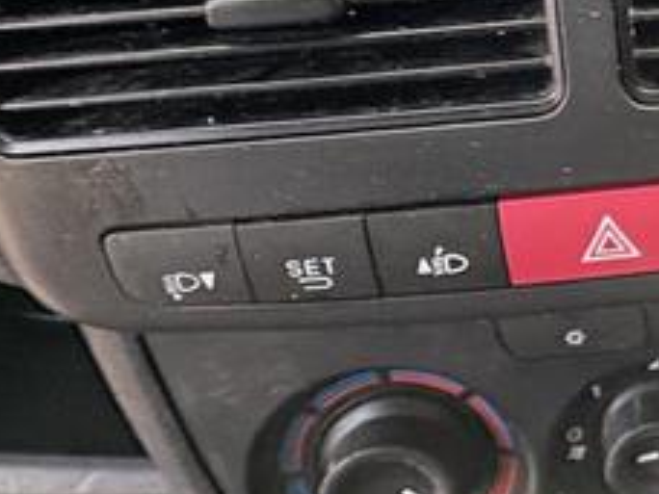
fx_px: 1047
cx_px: 832
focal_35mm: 55
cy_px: -69
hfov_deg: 29.1
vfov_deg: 24.5
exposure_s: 1/99
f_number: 2.2
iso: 200
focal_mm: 2.22
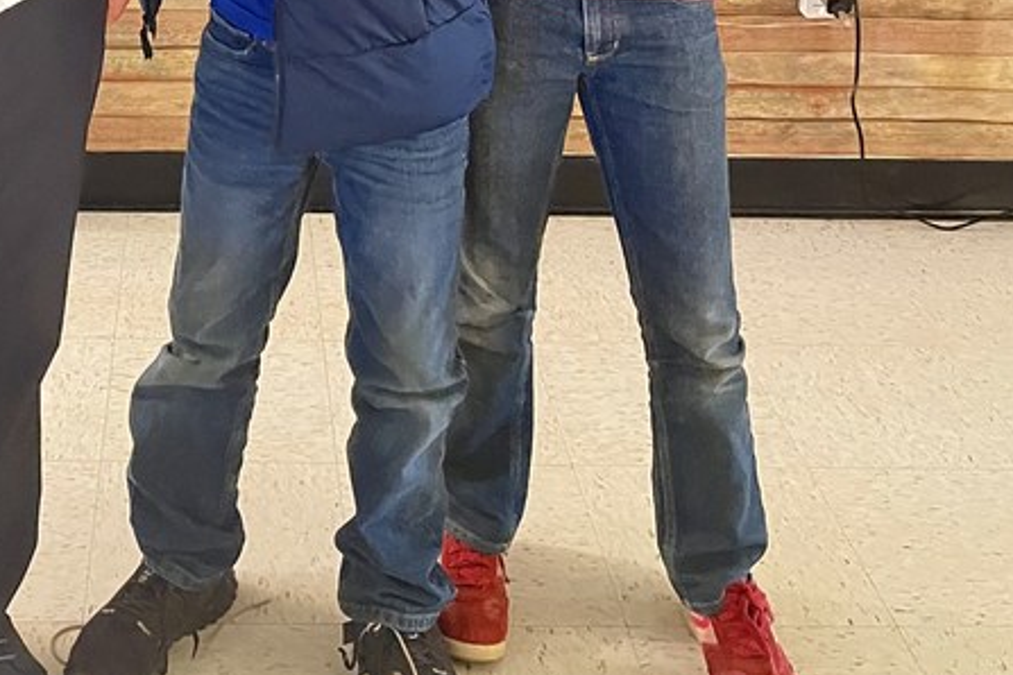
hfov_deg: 31.7
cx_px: 238
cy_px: -270
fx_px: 1744
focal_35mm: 62
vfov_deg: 19.7
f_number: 1.6
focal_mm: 5.1
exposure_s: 1/15
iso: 1000
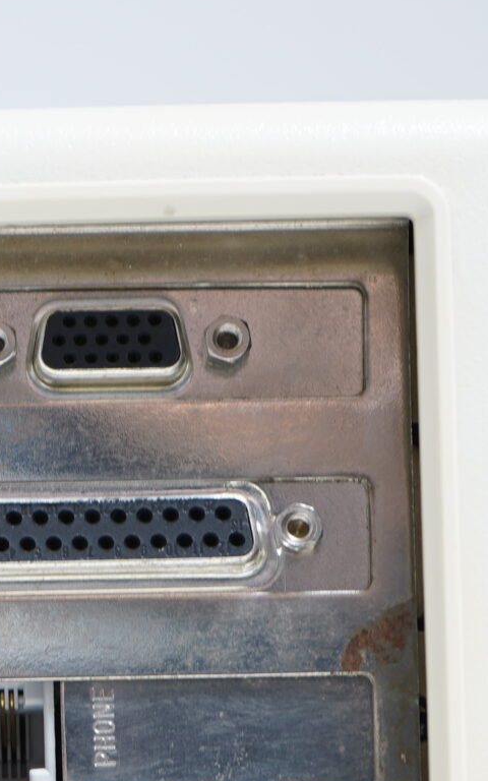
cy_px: 568
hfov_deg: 7.2
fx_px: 3830
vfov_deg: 11.6
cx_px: -79
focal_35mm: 180
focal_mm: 53
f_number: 6.3
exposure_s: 1/4
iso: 160
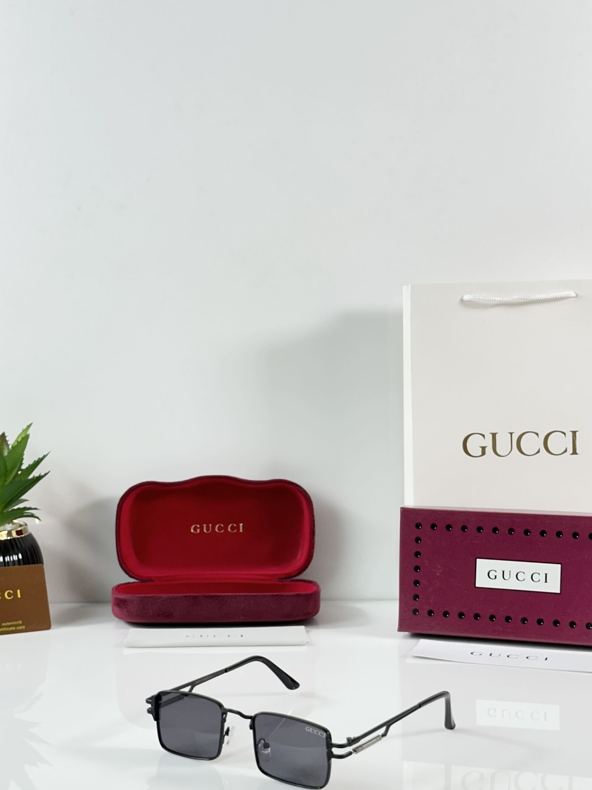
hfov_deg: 25.2
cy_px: 437
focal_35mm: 58
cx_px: 282
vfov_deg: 33.2
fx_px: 1323
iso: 80
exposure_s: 1/100
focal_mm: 6.86
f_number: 1.78
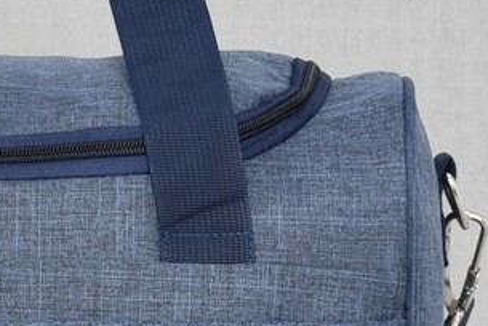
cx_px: -45
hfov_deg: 8.1
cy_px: 328
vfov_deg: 5.5
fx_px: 3419
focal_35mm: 252
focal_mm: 40
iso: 100
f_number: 5.6
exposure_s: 1/60
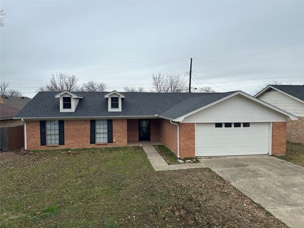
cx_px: 152
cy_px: 114
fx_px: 211
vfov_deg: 56.8
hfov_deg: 71.6
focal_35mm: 24
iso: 80
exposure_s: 1/1227
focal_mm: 6.86
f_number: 1.78
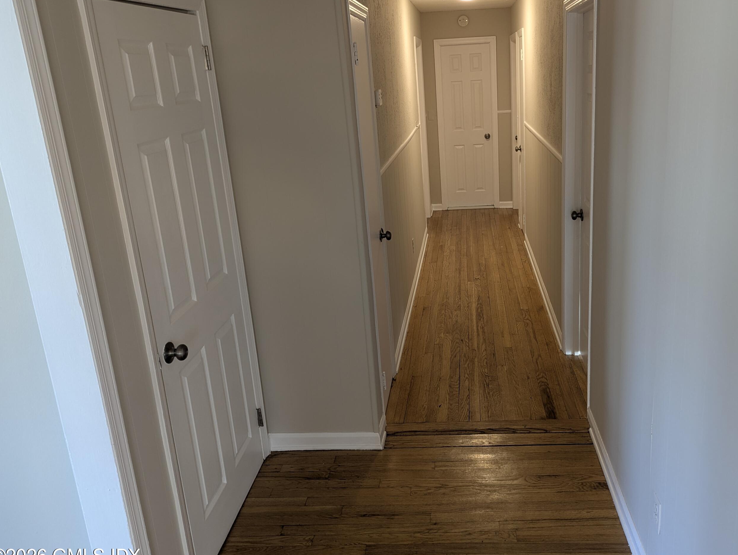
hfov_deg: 61.2
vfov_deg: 48.3
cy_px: 251
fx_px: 619
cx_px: 436
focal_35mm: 29
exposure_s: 1/24
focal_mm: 6.81
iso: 67
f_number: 1.85
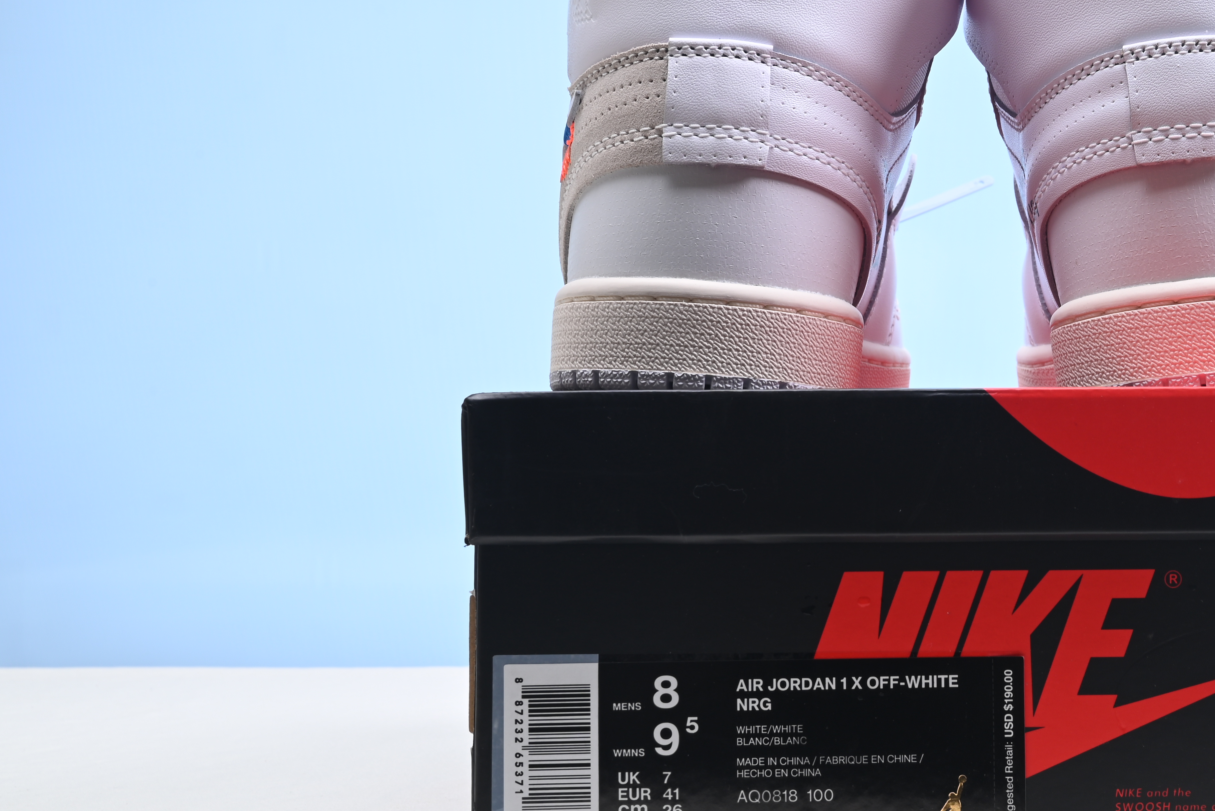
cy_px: 287
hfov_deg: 29.7
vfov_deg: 20.6
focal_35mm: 66
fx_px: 2228
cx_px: 998
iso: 100
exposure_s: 1/2
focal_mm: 40
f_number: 16
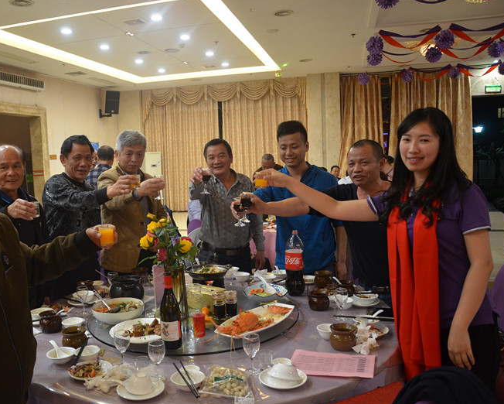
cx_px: 206
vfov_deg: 47.1
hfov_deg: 56.8
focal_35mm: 31
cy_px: 203
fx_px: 463
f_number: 3.5
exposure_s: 1/40
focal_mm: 18
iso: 800
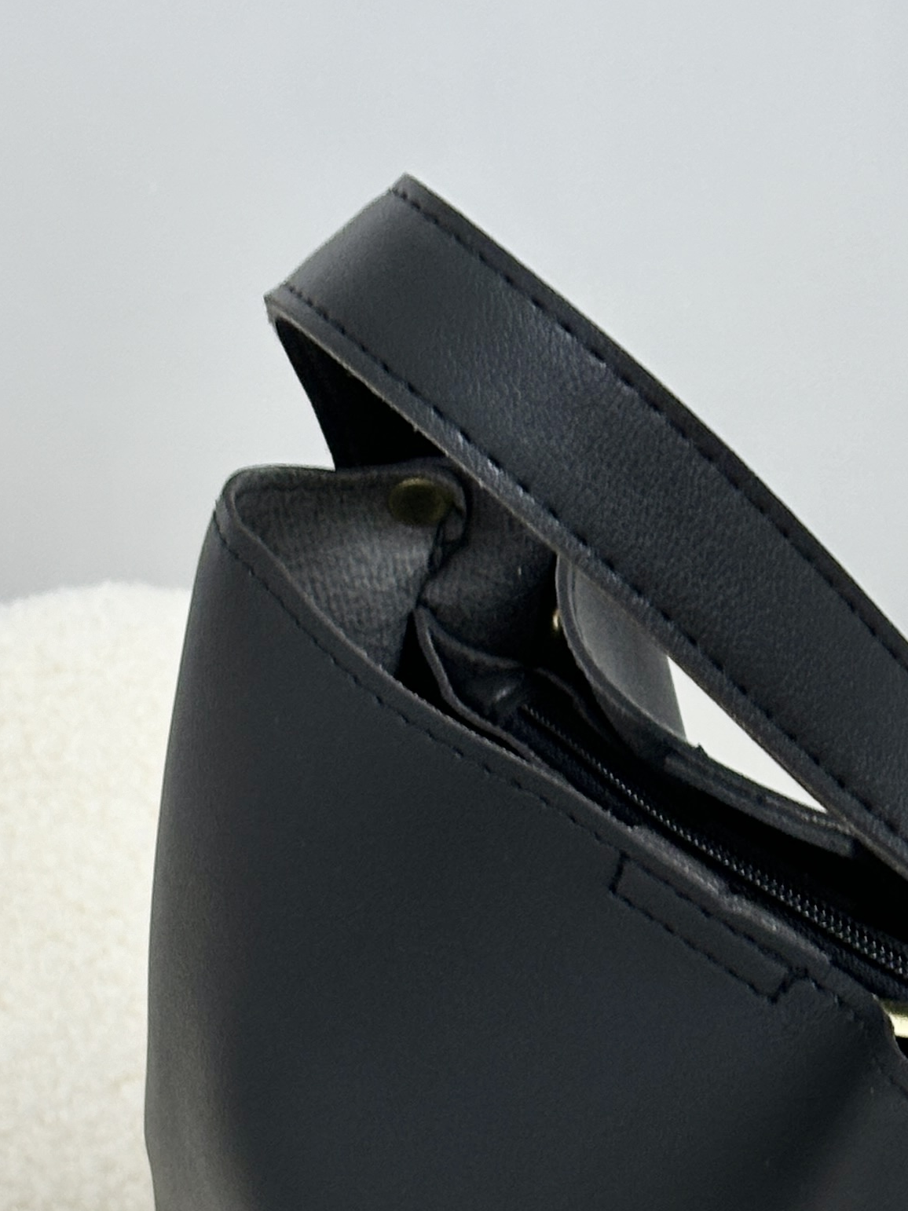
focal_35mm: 136
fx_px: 4758
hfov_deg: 10.9
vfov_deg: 14.5
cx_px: 719
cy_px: 847
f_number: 1.6
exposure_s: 1/50
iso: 64
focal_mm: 5.96
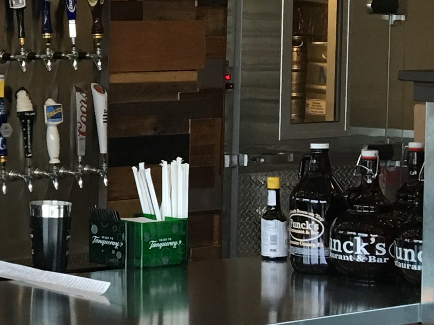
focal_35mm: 120
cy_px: 109
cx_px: -262
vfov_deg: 12.3
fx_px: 1505
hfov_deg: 14.9
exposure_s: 1/15
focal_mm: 4.15
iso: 50
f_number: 2.2
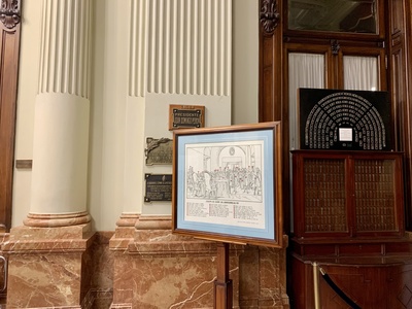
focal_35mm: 26
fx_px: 309
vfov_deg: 53.1
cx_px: 206
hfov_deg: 67.3
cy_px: 154
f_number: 1.8
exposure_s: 1/50
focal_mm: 4.25
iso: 200
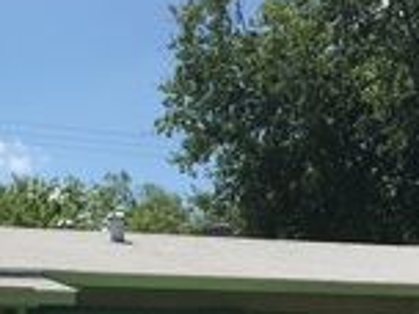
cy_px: 388
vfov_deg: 11.9
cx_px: 88
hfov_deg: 16.0
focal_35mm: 122
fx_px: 1477
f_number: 2.2
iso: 25
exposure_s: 1/1637
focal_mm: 4.15
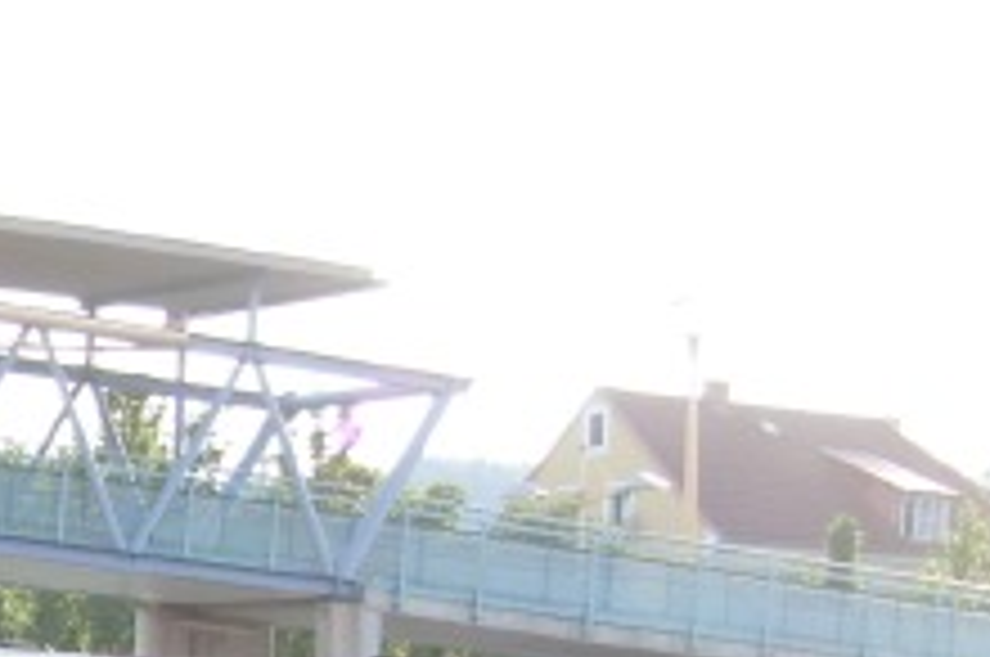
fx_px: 3954
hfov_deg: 13.3
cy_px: 1220
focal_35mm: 144
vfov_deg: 9.0
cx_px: -558
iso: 50
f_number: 2.8
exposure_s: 1/250
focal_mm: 6.3
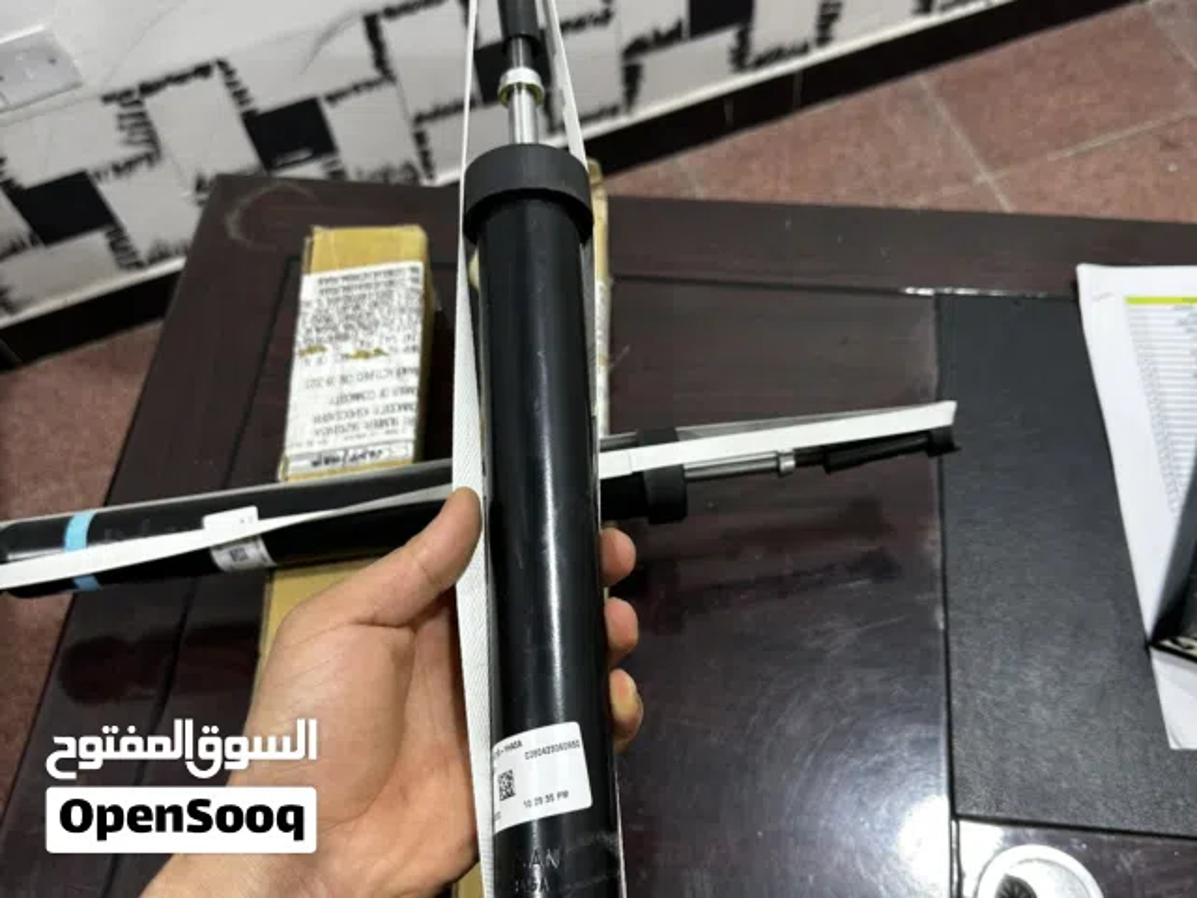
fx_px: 830
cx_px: 598
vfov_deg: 56.8
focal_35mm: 24
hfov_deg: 71.6
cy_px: 449
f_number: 1.78
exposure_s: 1/51
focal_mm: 6.86
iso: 125
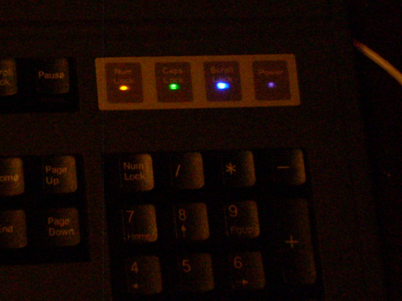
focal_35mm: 160
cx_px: 150
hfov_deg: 12.3
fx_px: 1858
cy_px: 113
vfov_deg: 9.3
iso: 800
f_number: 5.2
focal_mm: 18.6
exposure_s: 1/60
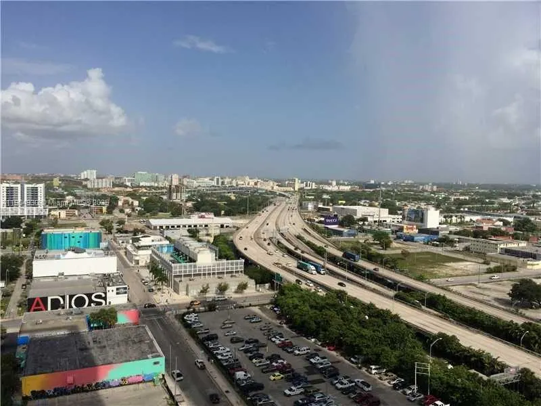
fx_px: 453
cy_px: 203
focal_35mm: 29
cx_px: 270
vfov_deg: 48.2
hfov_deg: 61.7
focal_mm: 4.15
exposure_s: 1/3425
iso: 32
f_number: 2.2
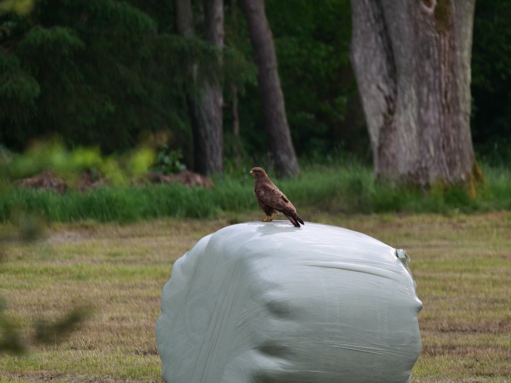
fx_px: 6967
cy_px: 192
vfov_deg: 3.2
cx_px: 256
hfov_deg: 4.2
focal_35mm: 472
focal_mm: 236
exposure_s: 1/400
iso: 800
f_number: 5.3
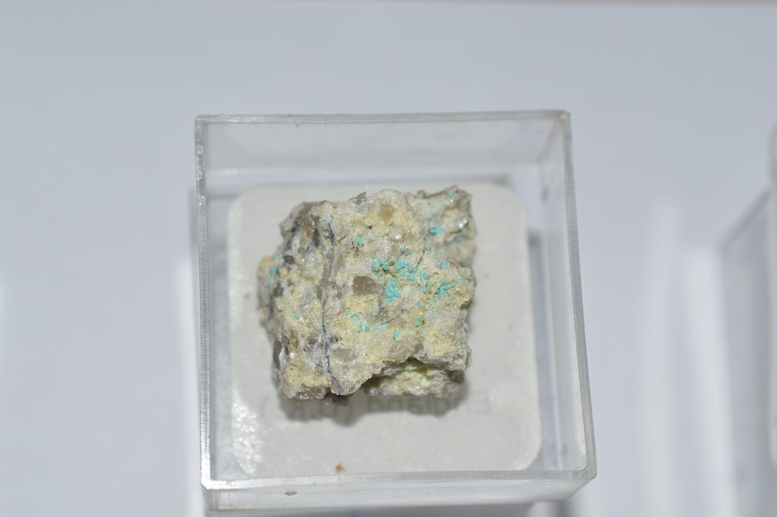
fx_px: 1779
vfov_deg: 16.5
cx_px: 388
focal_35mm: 82
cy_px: 258
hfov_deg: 24.6
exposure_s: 1/60
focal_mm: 55
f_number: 8
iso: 100
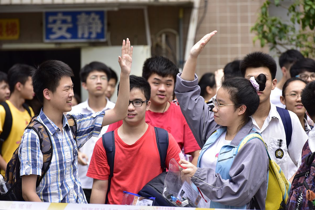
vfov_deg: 6.8
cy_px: 105
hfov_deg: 10.2
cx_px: 157
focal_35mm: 201
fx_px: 1759
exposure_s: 1/640
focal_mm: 200
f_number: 5
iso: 320
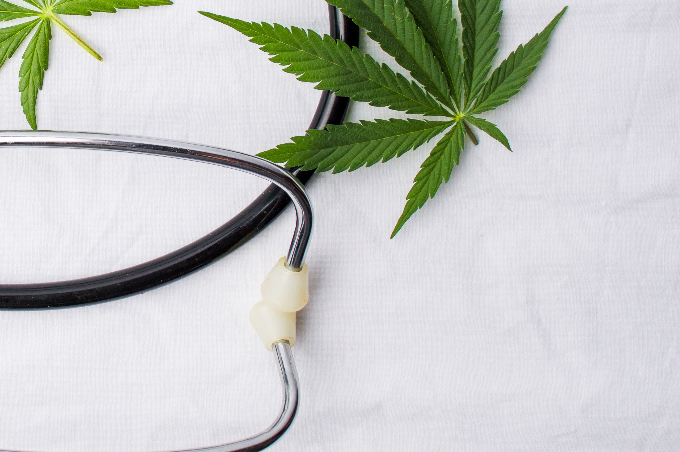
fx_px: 1208
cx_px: 42
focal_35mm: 64
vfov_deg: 21.0
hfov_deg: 29.8
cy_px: 117
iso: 200
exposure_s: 1/125
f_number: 7.1
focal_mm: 20
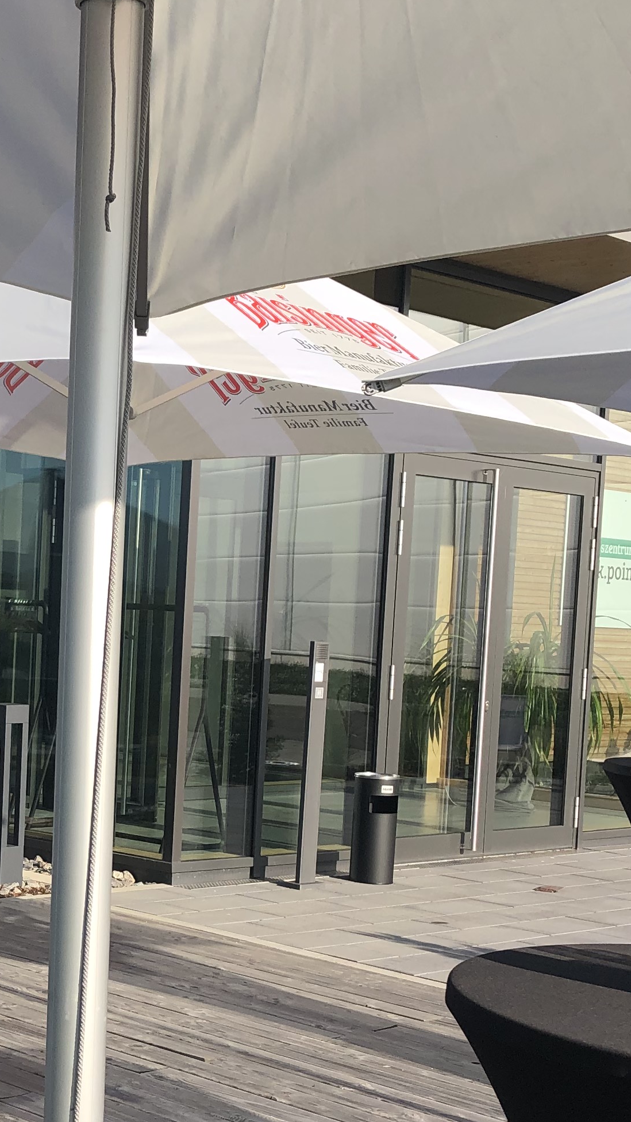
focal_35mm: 63
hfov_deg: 18.7
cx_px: 20
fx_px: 1874
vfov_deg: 33.1
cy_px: 733
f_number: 1.8
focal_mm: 3.99
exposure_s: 1/1297
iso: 20
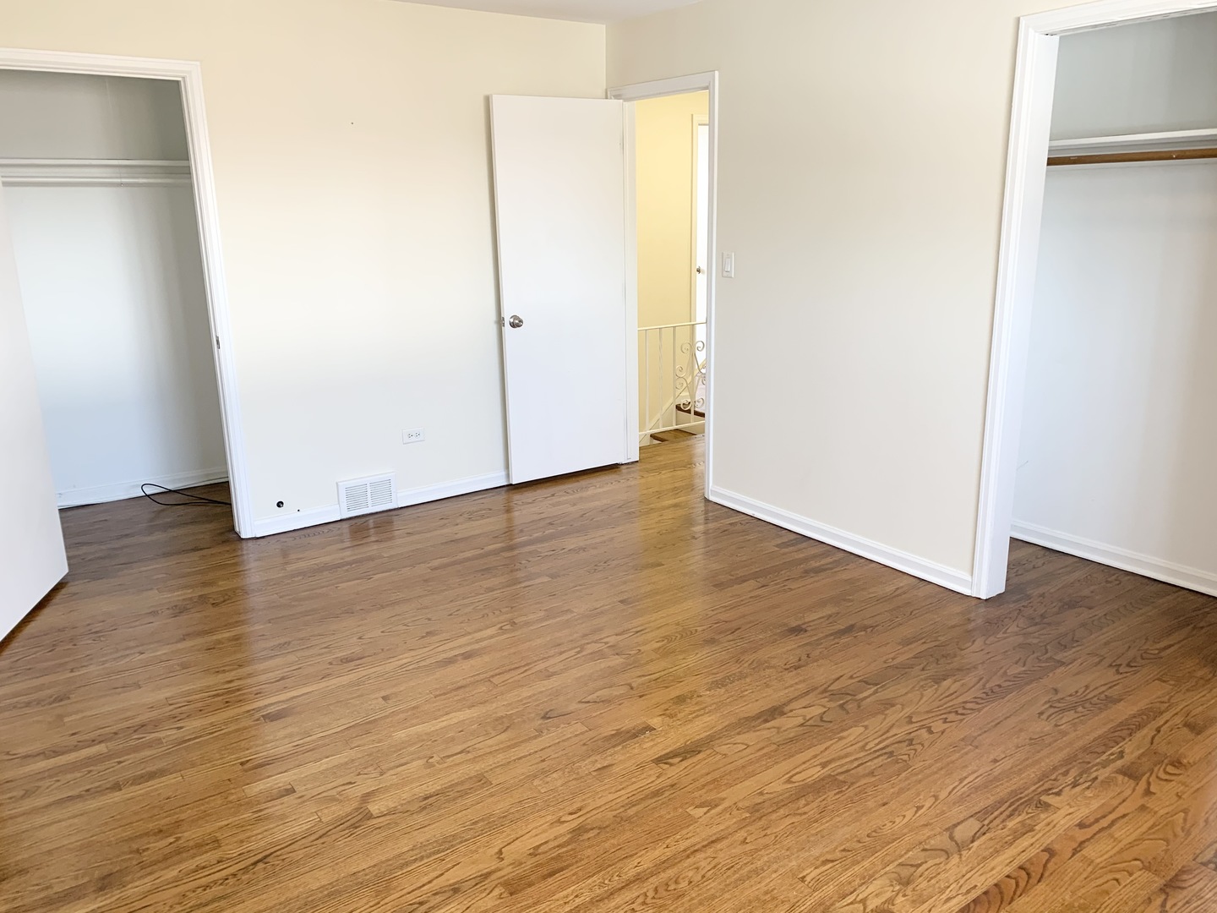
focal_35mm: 26
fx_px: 914
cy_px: 456
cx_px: 608
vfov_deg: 53.1
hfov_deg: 67.3
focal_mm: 4.25
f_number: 1.8
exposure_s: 1/60
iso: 64
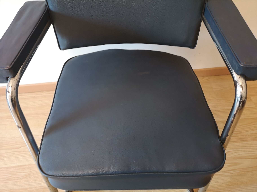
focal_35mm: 27
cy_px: 96
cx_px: 128
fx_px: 200
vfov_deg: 51.4
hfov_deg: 65.3
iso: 640
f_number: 1.8
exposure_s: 1/20
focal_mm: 3.95
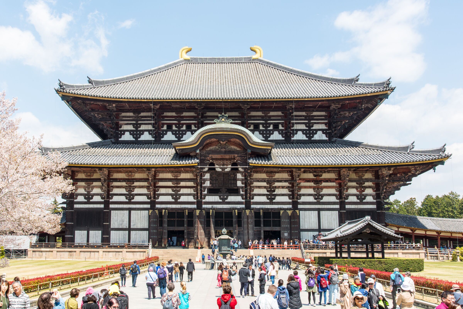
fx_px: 489
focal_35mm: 38
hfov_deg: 50.7
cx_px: 232
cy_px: 154
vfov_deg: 35.1
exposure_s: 1/30
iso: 64
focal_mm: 38
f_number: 16
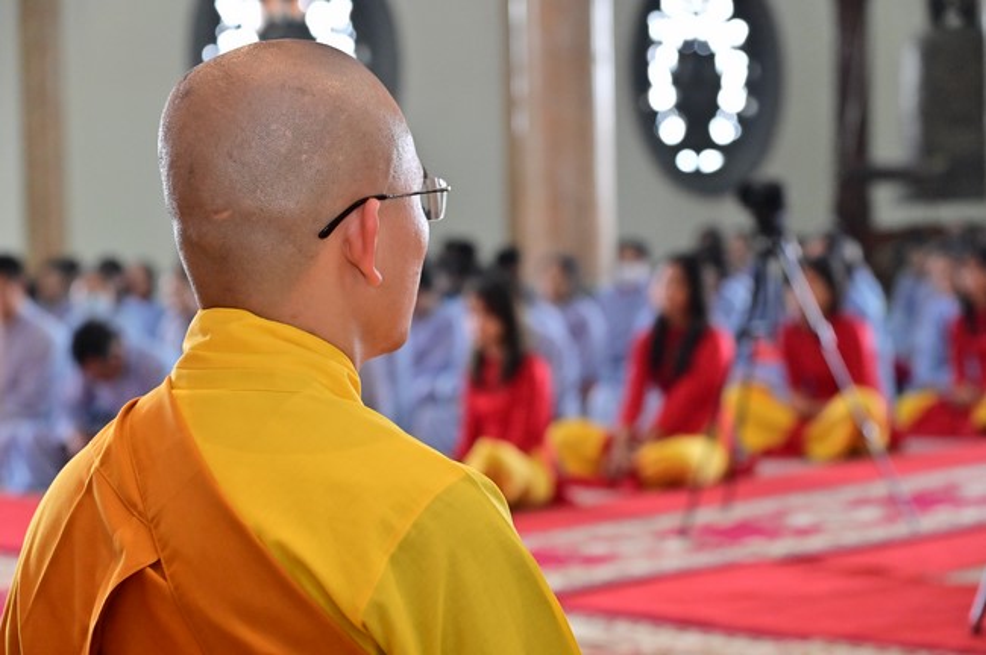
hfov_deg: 20.4
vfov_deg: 13.7
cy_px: 328
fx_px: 2736
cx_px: 493
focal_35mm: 100
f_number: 6.3
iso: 5000
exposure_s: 1/160
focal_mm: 100
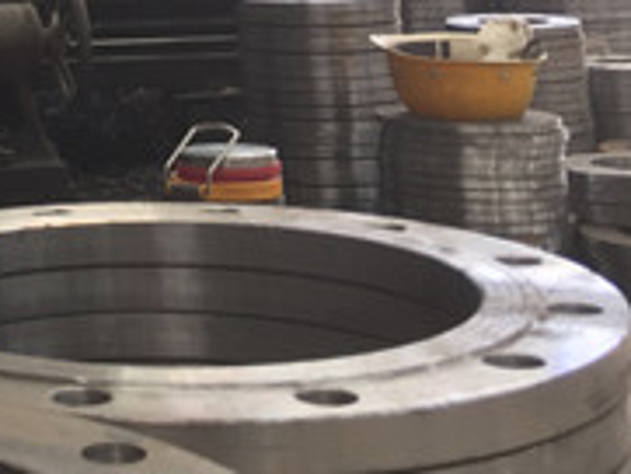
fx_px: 1751
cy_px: -303
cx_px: -317
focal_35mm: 96
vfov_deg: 14.1
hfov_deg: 18.2
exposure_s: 1/50
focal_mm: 4.15
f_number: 2.2
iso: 40
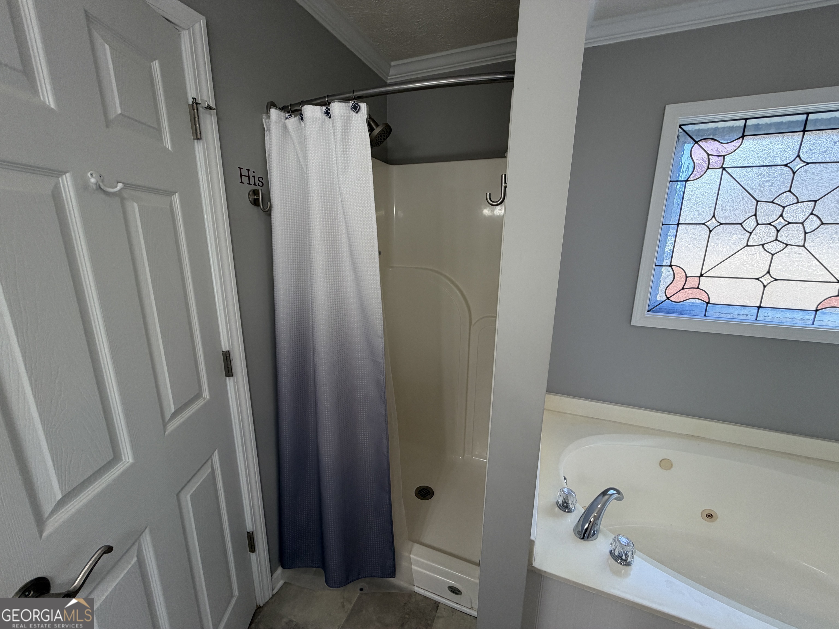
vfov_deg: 85.7
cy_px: 314
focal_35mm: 14
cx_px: 420
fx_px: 339
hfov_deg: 102.1
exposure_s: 1/120
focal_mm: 2.22
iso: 100
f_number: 2.2
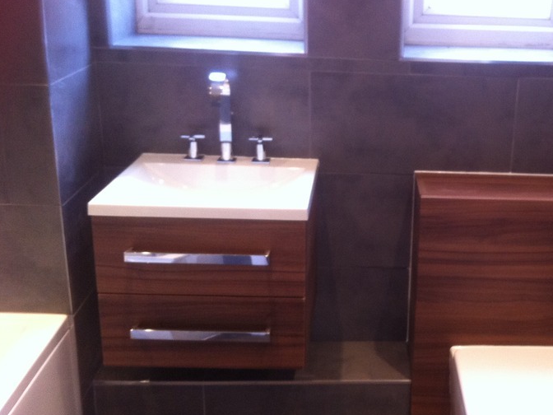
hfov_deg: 36.1
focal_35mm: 52
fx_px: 831
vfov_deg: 28.0
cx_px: 405
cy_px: 212
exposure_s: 1/17
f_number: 2.8
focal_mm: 3.85
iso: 125
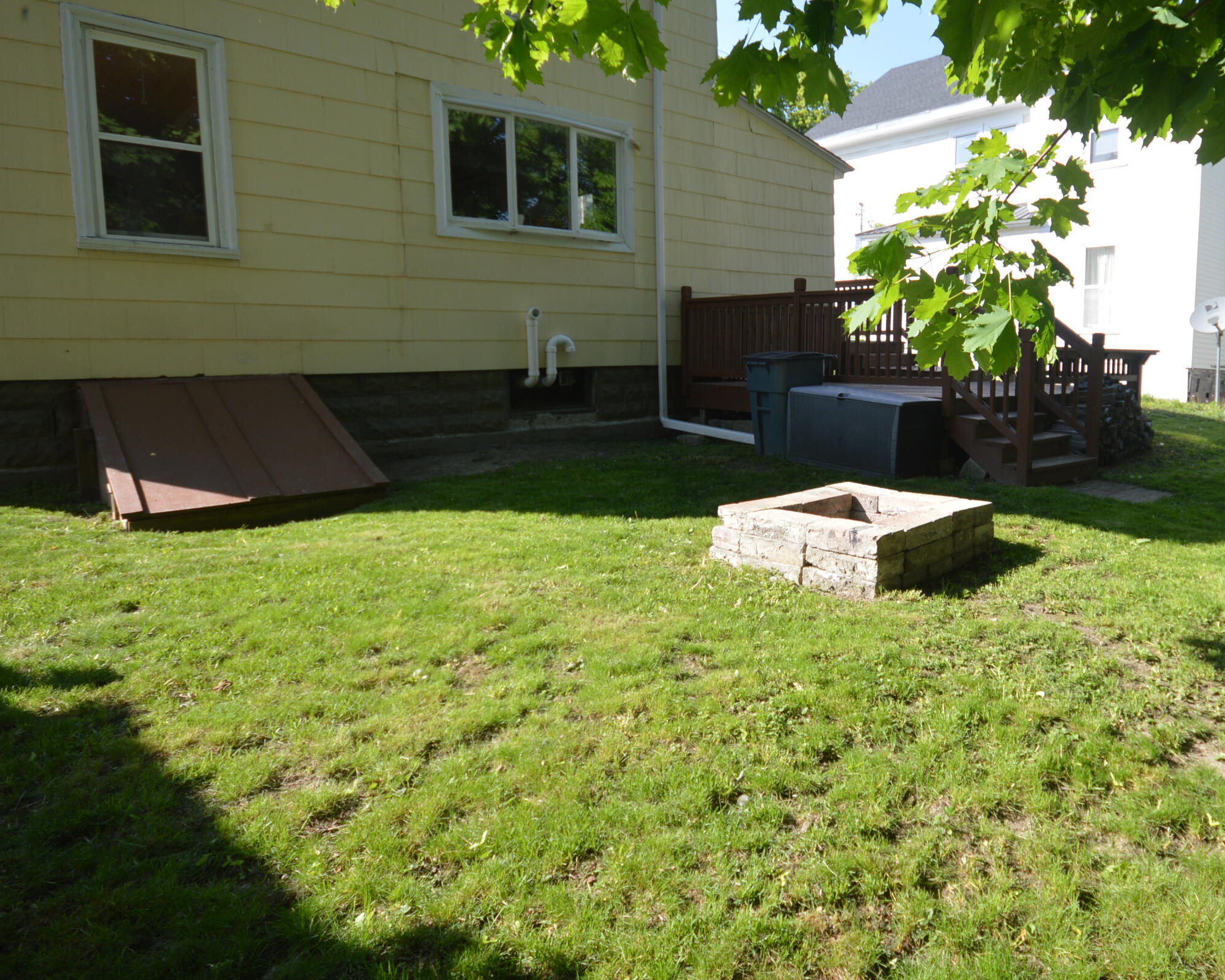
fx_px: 761
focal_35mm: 21
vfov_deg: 65.1
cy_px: 412
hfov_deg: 73.6
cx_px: 877
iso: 100
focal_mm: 10
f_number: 6.3
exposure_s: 1/160
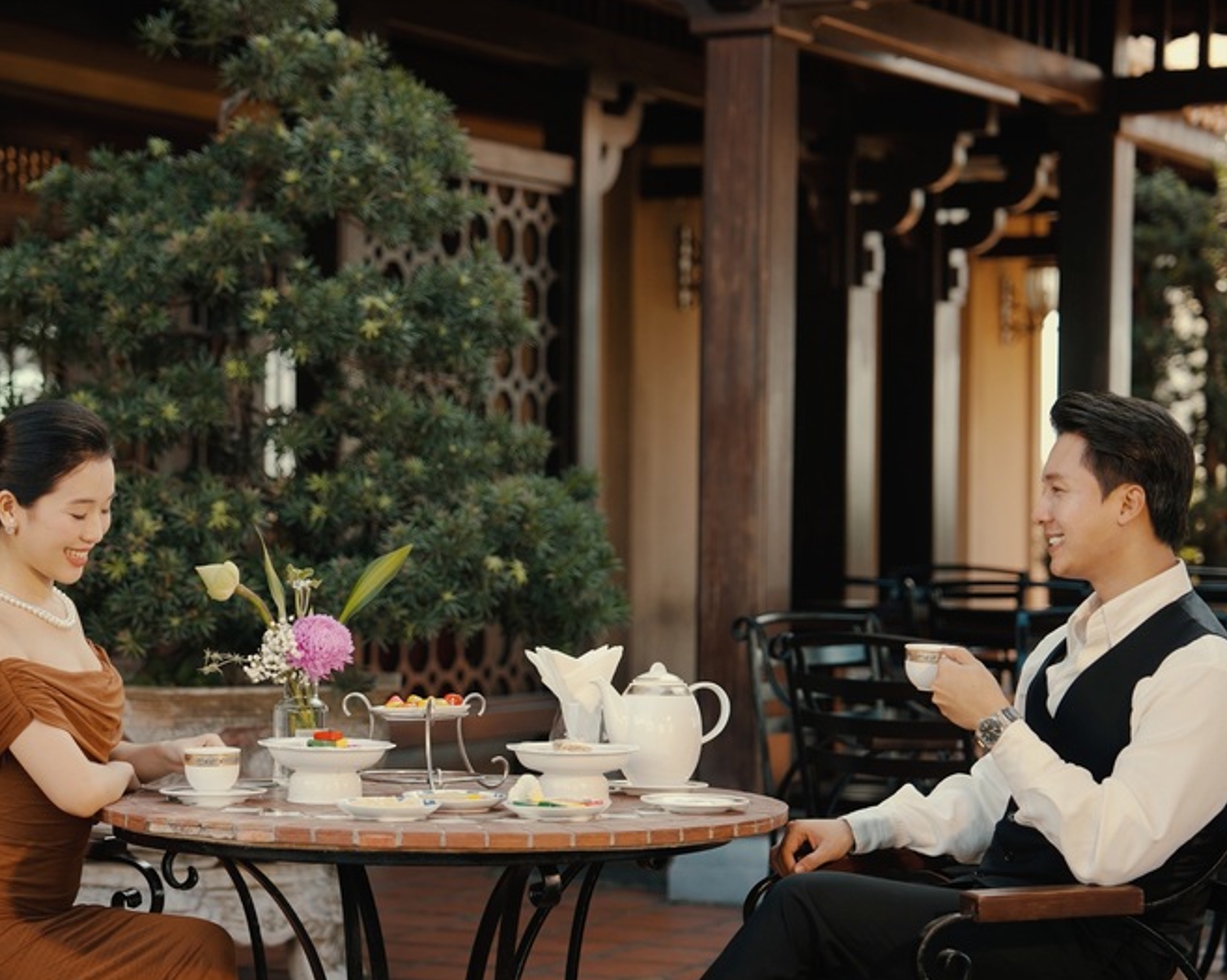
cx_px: 583
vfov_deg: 19.2
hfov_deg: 23.9
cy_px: 494
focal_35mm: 80
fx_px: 2904
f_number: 2.8
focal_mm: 70
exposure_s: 1/160
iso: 800
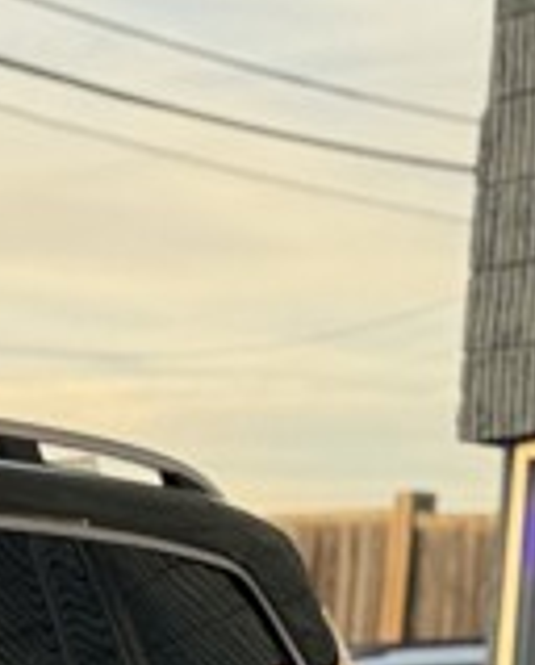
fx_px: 4634
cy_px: 1200
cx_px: -1070
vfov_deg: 7.9
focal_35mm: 235
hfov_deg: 6.1
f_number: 1.78
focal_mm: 6.76
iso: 80
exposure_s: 1/490
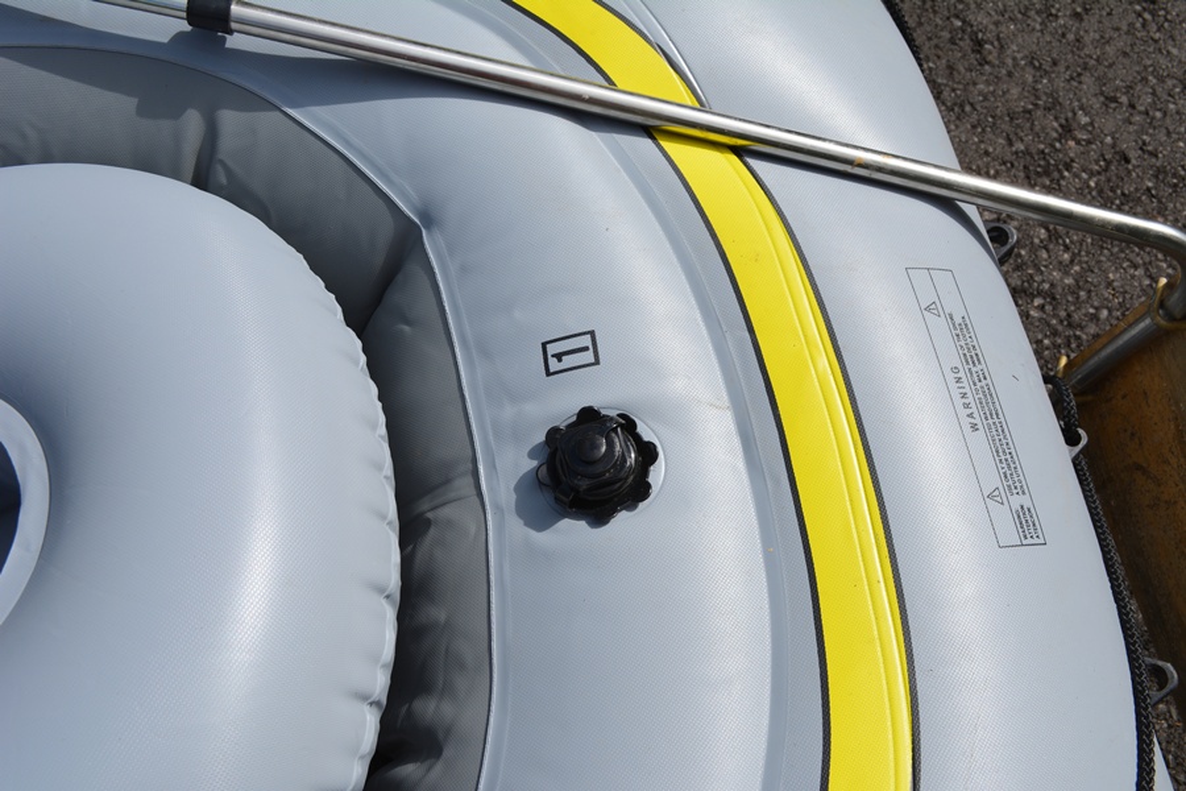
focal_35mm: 36
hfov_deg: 53.1
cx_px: 593
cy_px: 396
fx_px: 1186
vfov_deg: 36.9
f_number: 9
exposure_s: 1/320
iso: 100
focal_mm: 24
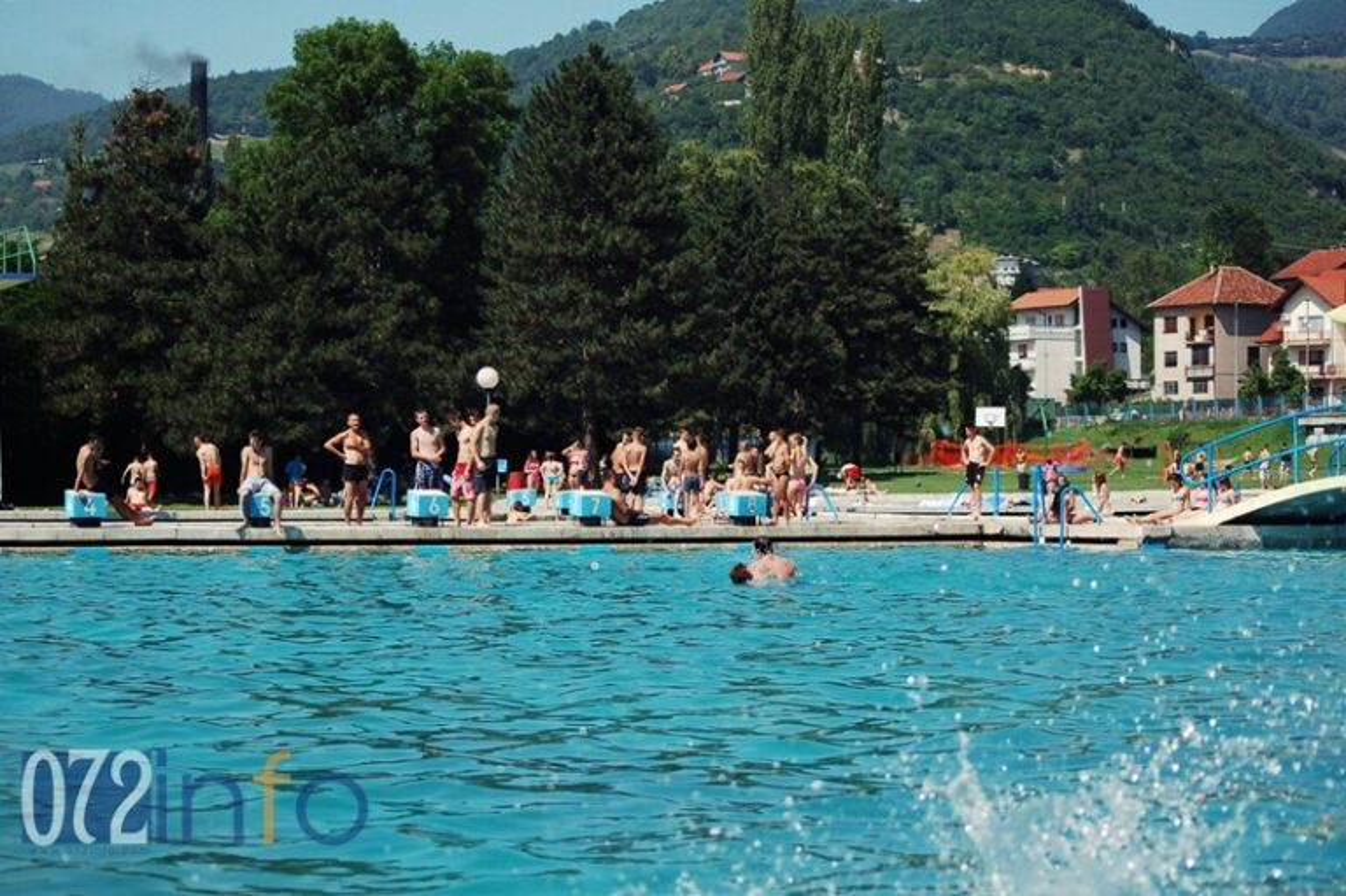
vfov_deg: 16.2
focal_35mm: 84
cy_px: 448
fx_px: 3139
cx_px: 673
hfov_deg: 24.2
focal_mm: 56
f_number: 4
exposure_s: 1/1600
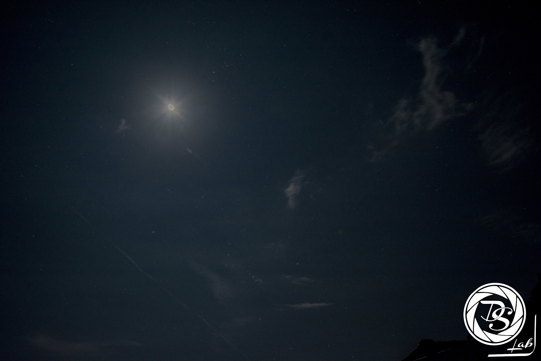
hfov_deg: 61.9
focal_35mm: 30
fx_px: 451
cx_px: 270
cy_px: 180
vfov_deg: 43.6
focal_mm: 20
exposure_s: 2
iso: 800
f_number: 4
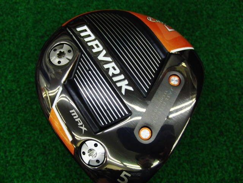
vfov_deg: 38.7
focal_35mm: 37
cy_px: 92
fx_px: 260
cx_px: 122
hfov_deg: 50.1
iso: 320
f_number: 3.6
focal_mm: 6.42
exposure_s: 1/80
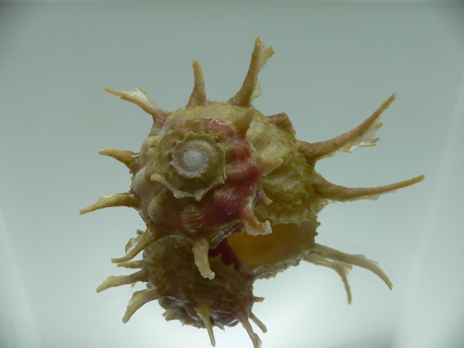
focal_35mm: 35
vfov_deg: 40.7
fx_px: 469
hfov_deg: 52.6
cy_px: 174
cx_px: 232
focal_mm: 4.6
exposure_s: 1/80
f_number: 2.8
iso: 80
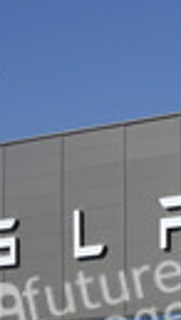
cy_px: 444
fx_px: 1571
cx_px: 136
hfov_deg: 6.6
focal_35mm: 185
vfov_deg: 11.3
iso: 100
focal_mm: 57
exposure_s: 1/640
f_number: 8
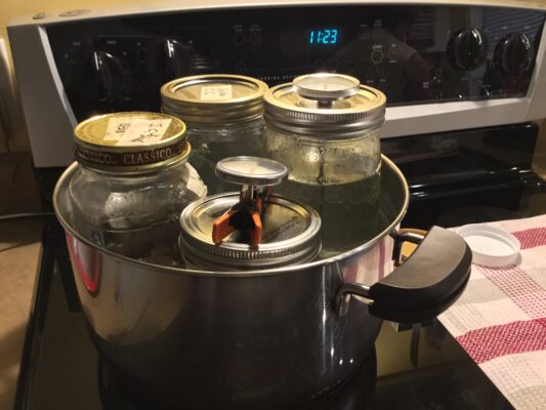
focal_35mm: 31
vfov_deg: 45.5
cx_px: 273
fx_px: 489
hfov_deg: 58.3
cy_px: 205
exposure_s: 1/30
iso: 250
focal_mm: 3.3
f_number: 2.4
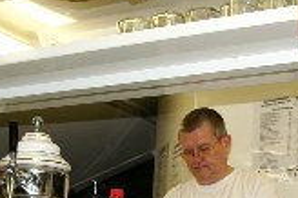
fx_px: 728
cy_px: 163
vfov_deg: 15.4
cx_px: 196
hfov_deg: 23.1
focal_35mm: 88
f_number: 3.5
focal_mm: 16
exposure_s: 1/60
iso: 200
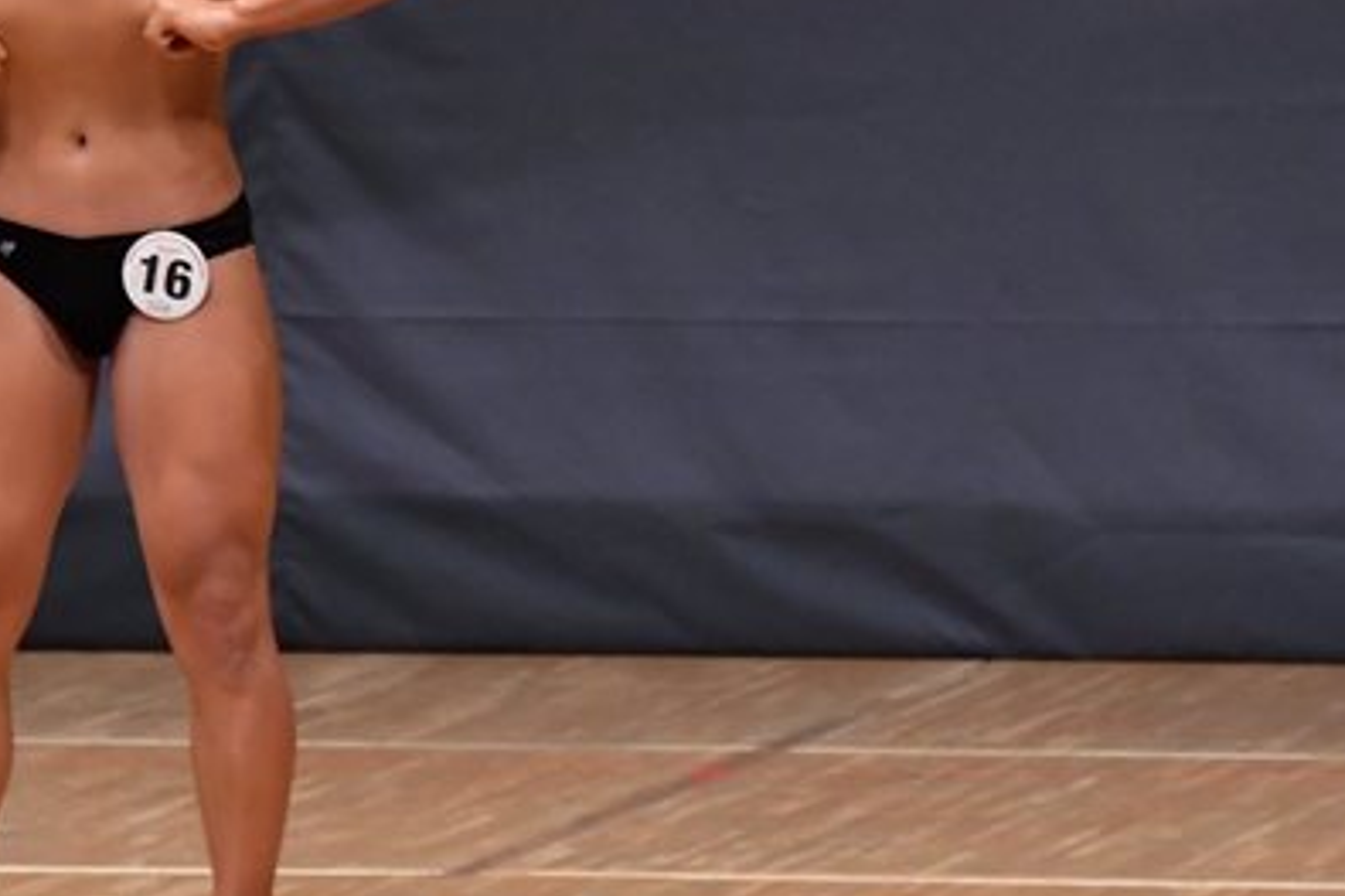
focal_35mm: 559
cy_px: 296
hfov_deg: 3.7
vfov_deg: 2.5
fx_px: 20875
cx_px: 158
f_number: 5.6
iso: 6400
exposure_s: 1/400
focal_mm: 190
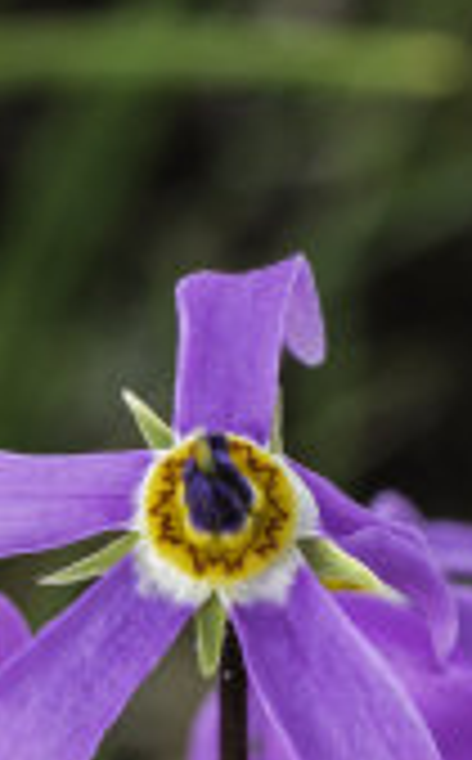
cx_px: 157
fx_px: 13766
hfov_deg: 2.0
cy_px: 738
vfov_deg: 3.2
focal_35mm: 666
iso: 200
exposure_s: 1/50
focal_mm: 180
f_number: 18
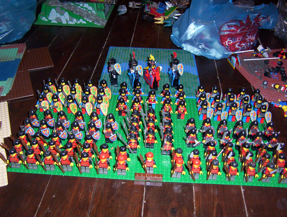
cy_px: 108
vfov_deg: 39.8
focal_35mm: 36
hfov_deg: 51.2
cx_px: 144
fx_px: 299
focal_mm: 5.54
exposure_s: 1/30
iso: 140
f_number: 2.76
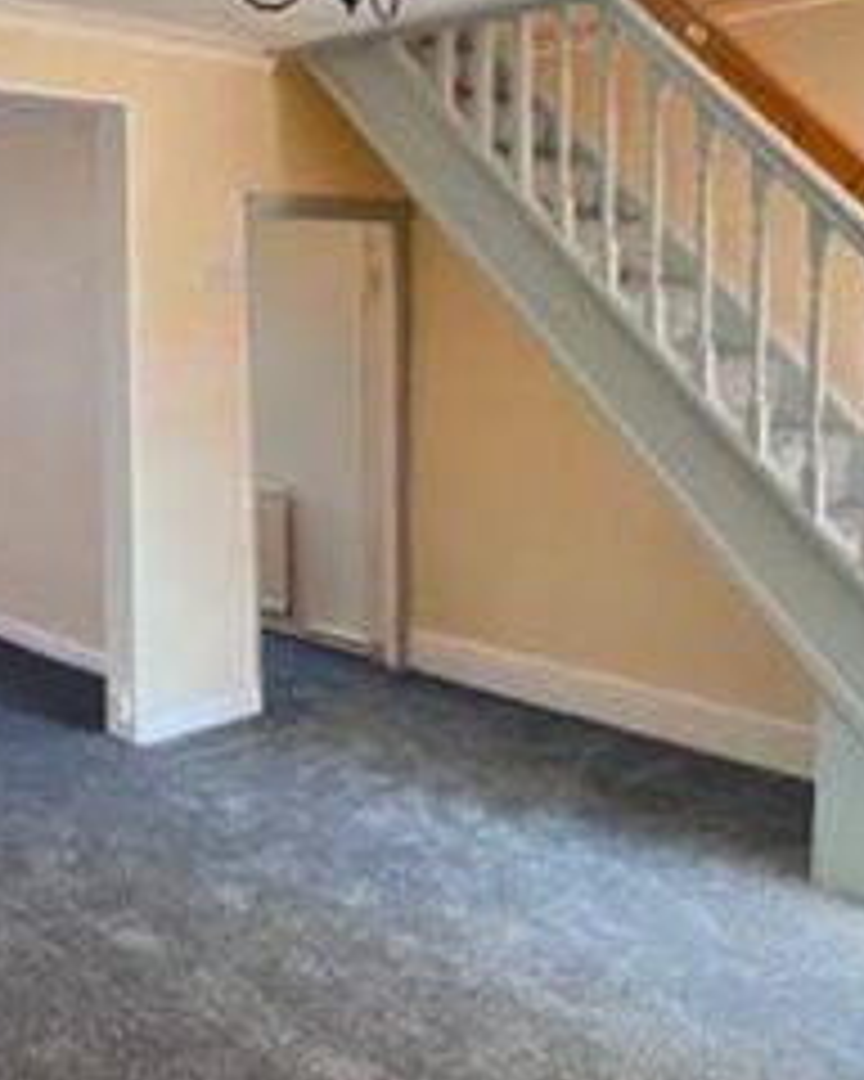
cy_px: 394
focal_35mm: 37
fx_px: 1183
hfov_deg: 38.7
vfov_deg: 48.5
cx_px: 180
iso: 250
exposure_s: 1/60
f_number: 1.8
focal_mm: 1.57
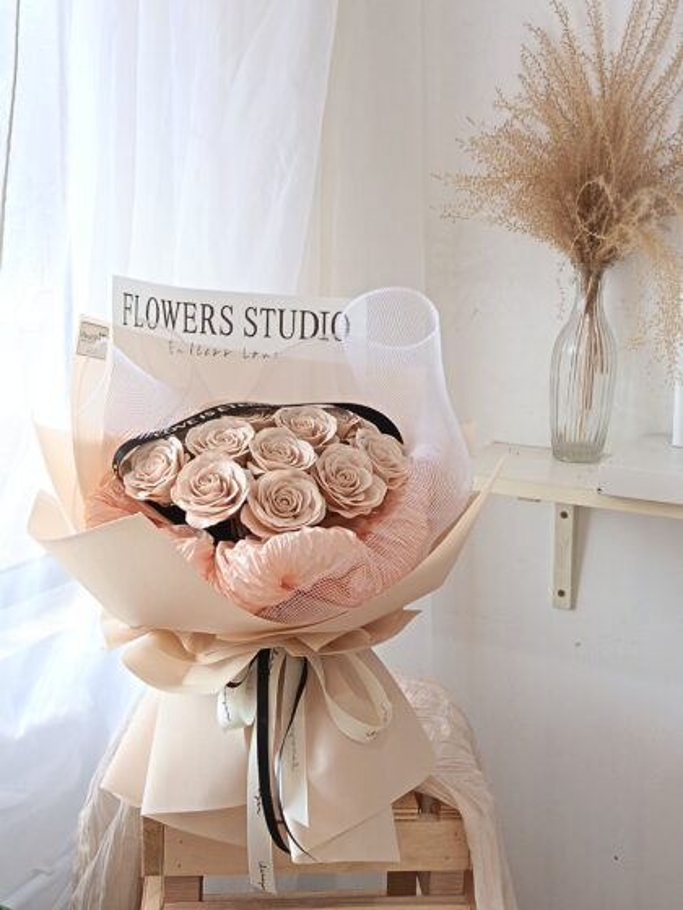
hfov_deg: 30.3
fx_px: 1263
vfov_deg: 39.7
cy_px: 455
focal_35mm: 48
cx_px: 342
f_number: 3.5
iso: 394
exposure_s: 1/60
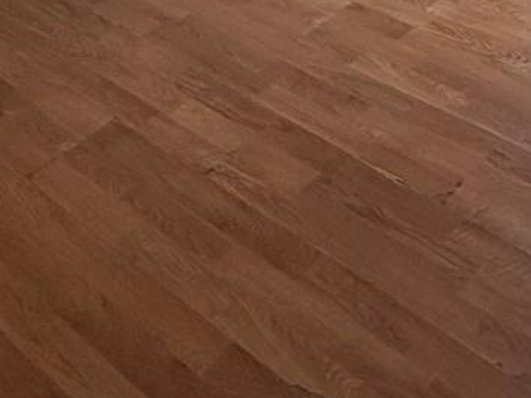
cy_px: -402
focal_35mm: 63
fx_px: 966
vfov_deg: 17.0
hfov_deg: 29.2
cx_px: 503
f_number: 2.2
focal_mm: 2.22
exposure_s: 1/120
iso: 200
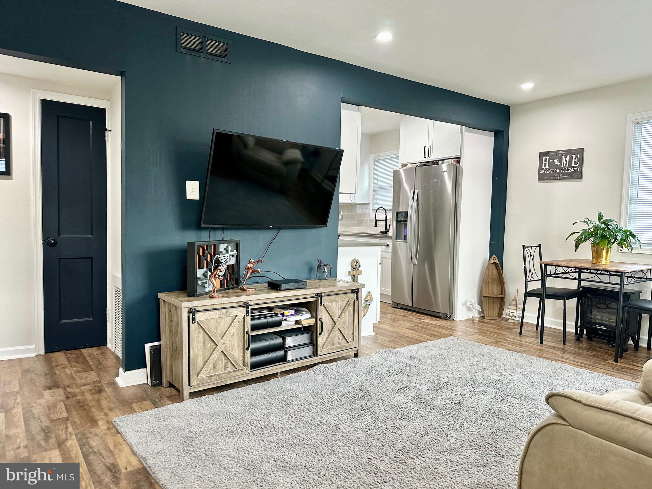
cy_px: 244
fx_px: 452
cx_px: 326
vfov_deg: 56.8
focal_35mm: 24
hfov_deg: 71.6
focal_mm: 6.86
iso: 160
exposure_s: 1/60
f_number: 1.78
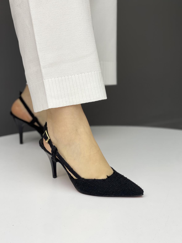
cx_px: 90
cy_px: 123
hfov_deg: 22.6
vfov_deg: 29.8
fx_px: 455
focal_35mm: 65
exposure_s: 1/104
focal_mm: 7.5
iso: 20
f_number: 2.2
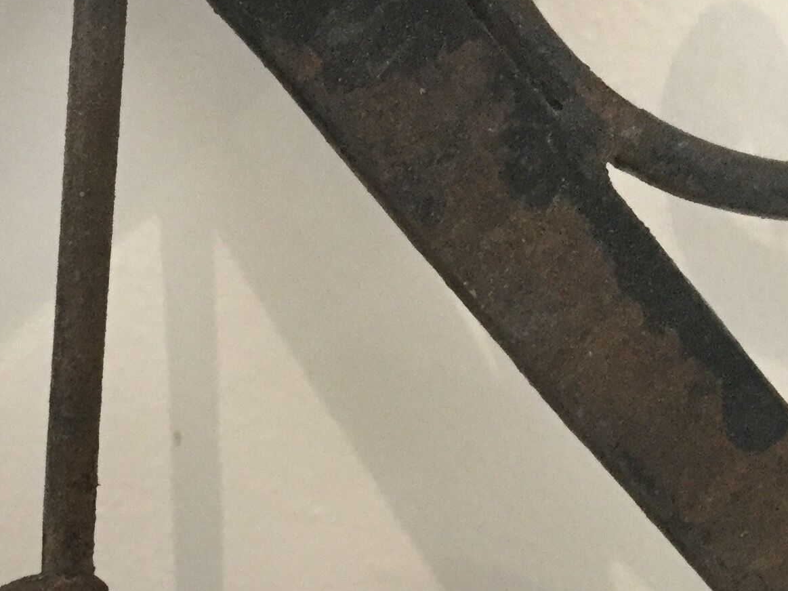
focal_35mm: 87
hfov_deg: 22.0
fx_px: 1980
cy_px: 592
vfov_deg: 16.6
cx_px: 76
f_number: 2.4
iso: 200
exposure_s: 1/20
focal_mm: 3.3
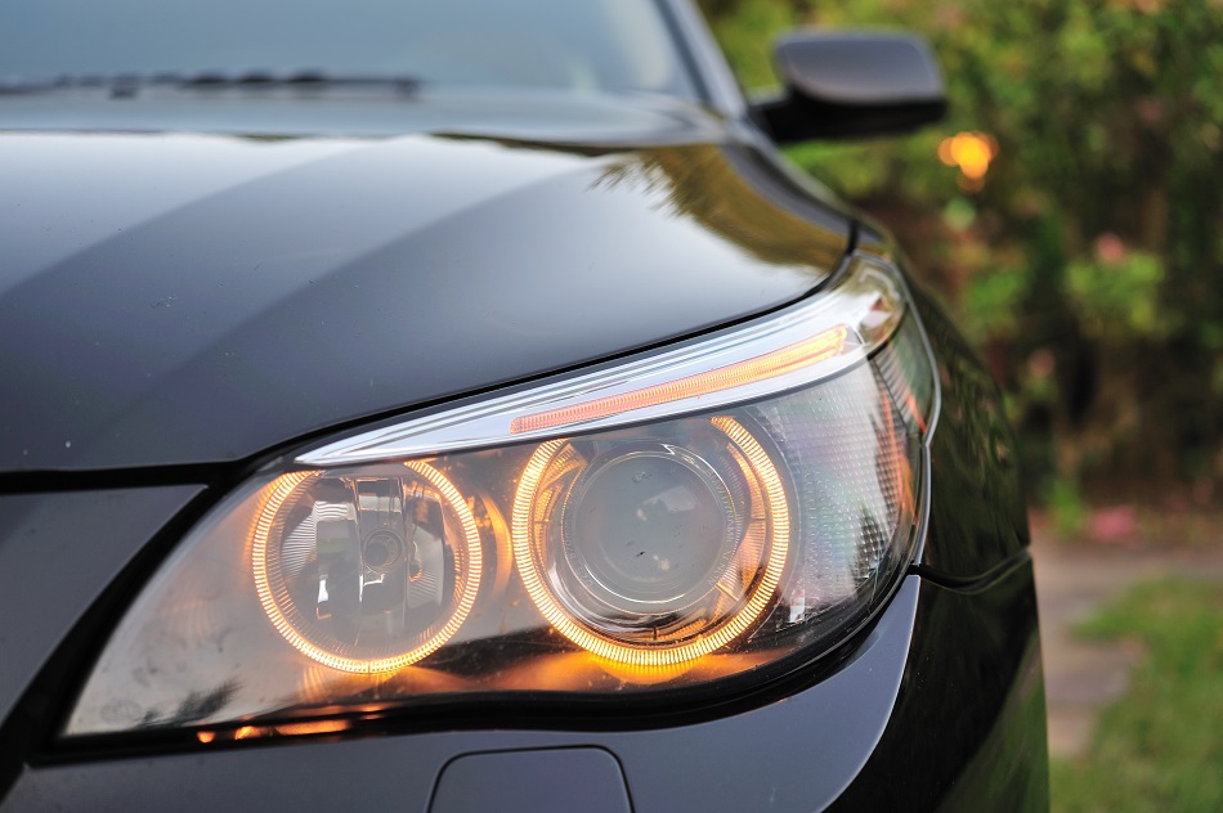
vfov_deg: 22.6
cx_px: 612
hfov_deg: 33.4
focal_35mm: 60
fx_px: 2037
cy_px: 406
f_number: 4
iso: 200
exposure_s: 1/60
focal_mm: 60
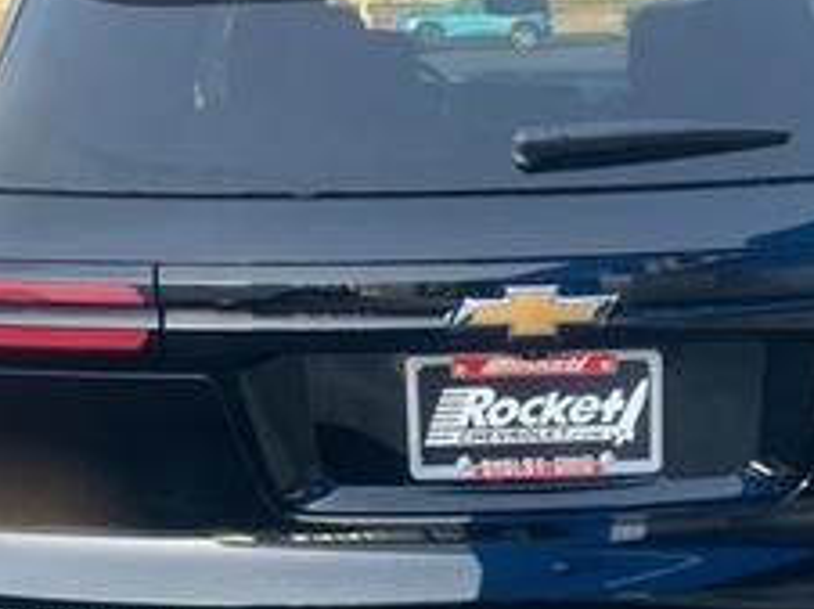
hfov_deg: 32.9
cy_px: 393
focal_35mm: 58
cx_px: 555
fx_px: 1362
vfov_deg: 25.1
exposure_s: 1/121
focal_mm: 4.25
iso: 40
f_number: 1.8
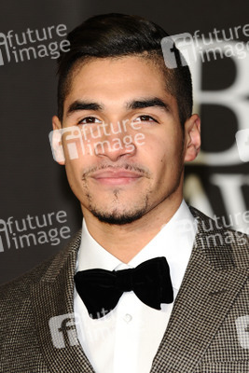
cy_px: 186
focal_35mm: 262
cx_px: 124
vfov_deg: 7.8
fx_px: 2721
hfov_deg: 5.2
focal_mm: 175
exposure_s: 1/200
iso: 320
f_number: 4.5
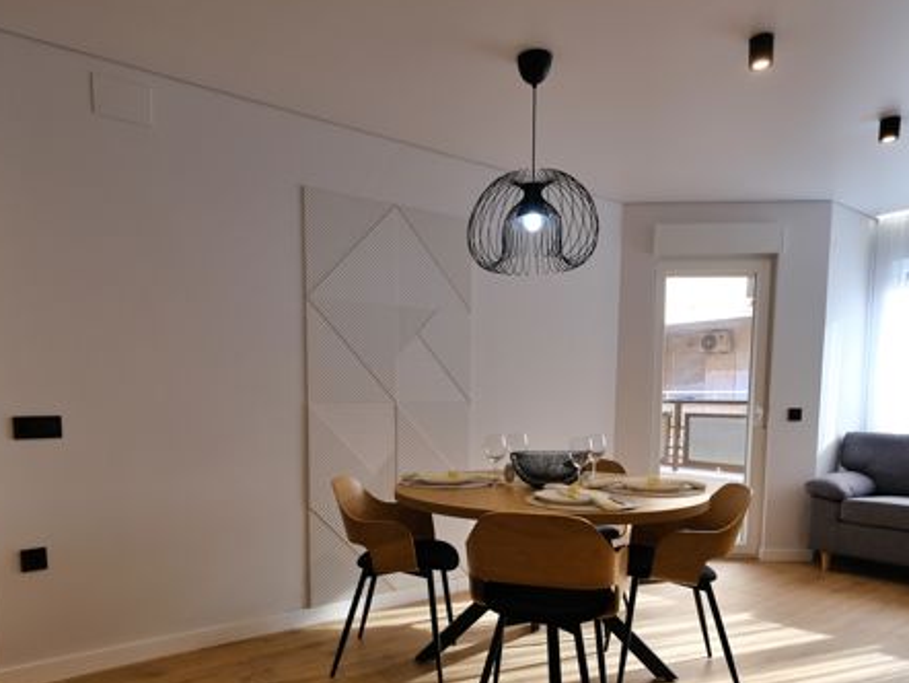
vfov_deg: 57.6
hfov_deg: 73.8
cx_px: 433
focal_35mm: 23
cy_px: 457
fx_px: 604
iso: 160
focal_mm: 10
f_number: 4.5
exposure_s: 1/40
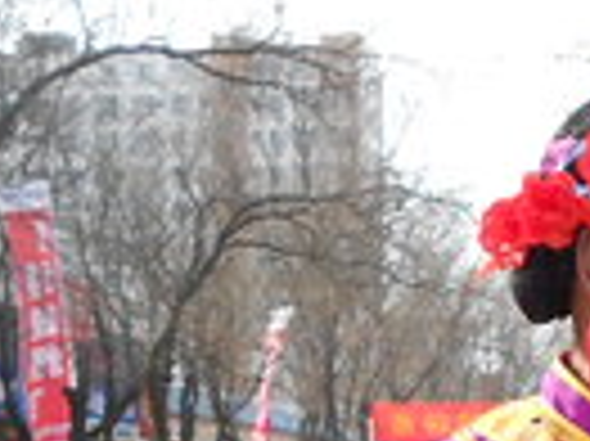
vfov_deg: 11.5
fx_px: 2026
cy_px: 814
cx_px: 414
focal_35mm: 119
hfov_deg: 16.5
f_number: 3.2
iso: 400
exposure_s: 1/1250
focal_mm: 4.6
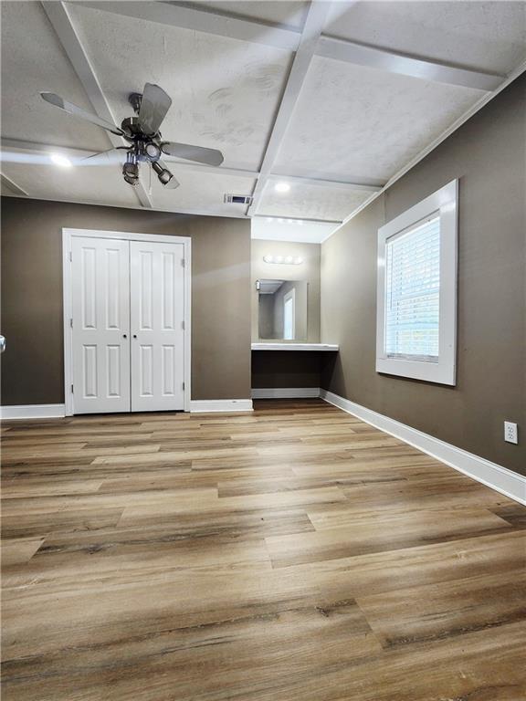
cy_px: 350
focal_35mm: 13
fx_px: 263
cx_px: 263
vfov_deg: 106.2
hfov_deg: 89.9
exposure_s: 1/60.2
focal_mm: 2.2
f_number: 2.2
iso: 160
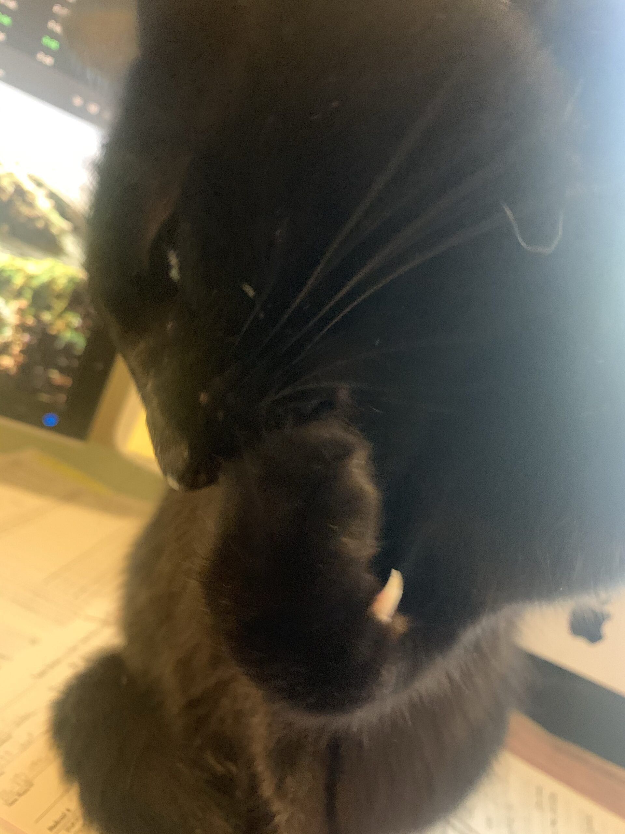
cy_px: 417
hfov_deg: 53.1
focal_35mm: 26
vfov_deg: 67.3
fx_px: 626
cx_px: 312
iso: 640
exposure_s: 1/24
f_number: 1.8
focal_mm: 4.25
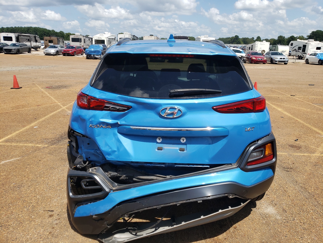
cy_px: 122
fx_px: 243
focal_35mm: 26
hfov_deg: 67.3
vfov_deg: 53.1
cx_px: 162
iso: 50
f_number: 1.5
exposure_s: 1/3333
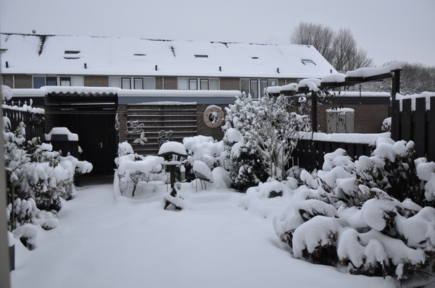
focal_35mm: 27
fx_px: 326
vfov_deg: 47.8
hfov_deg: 67.5
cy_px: 144
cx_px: 218
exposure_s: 1/80
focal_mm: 18
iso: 400
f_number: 4.5
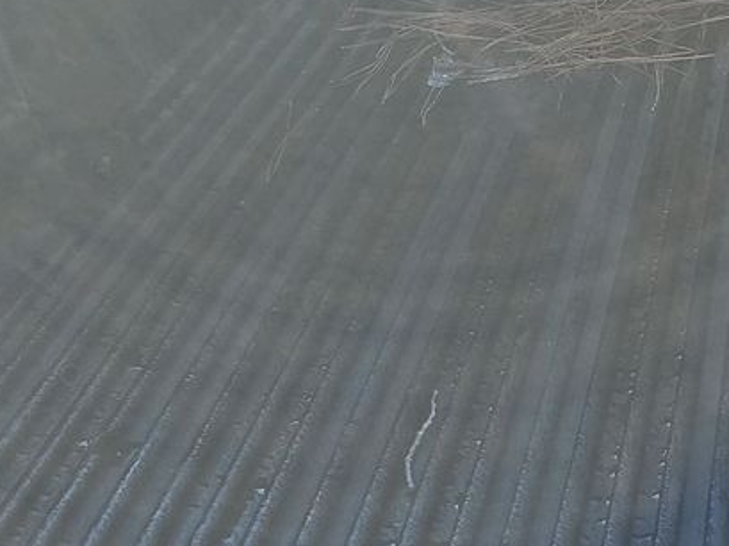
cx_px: 872
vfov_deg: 15.7
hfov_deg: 19.7
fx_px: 1978
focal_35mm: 94
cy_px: 218
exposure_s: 1/155
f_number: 1.8
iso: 50
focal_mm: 6.7
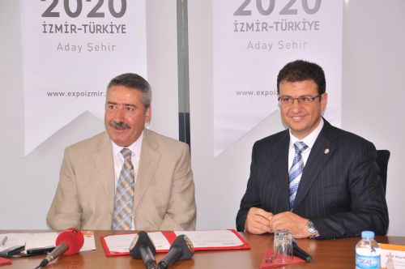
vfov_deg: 13.8
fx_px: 1112
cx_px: 202
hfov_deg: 20.6
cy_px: 134
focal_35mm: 99
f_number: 5.3
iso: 500
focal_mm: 66
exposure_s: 1/60
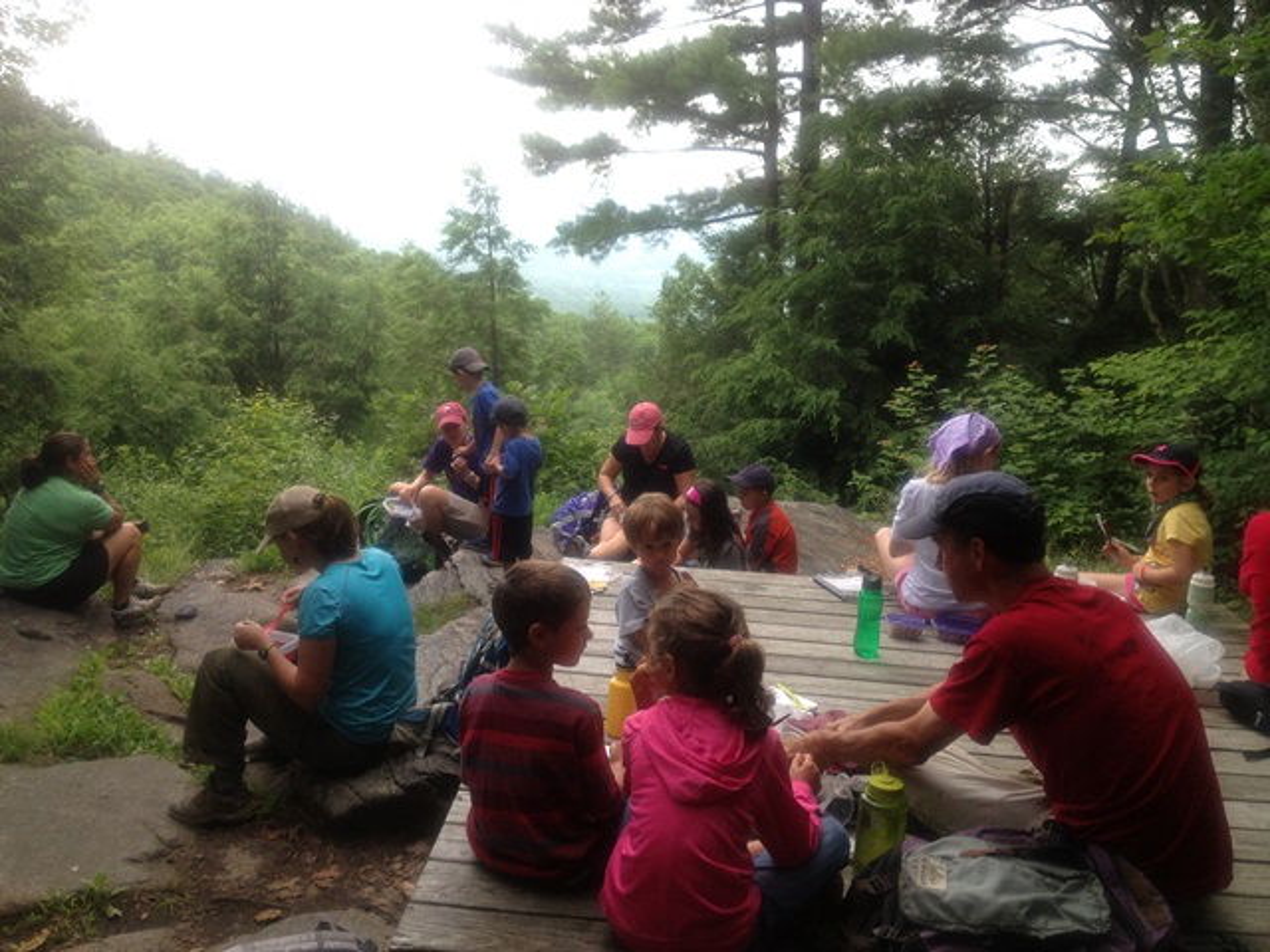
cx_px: 635
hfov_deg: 52.6
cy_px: 476
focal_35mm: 35
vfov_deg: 40.7
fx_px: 1284
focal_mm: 4.28
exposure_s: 1/120
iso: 80
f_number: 2.4
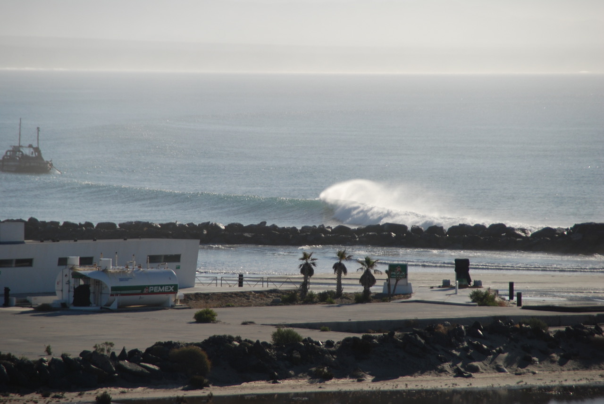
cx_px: 302
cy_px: 202
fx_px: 5040
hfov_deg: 6.9
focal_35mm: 300
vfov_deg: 4.6
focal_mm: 200
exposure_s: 1/2000
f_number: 6.3
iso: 200
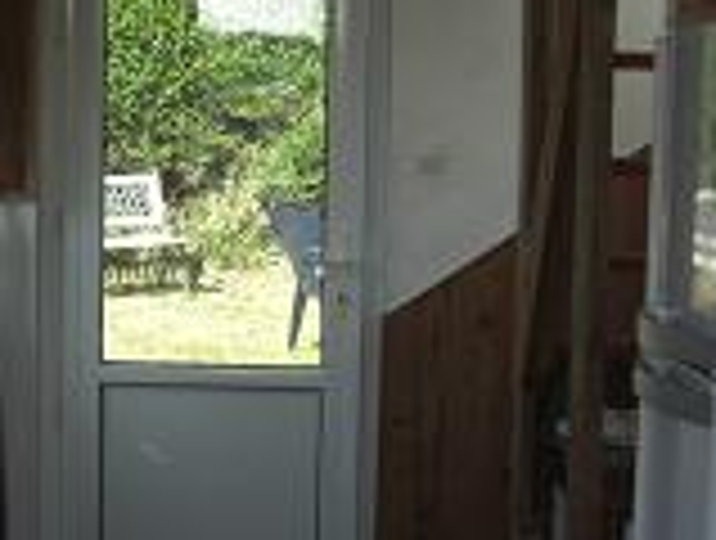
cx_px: 169
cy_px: 256
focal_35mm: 87
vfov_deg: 17.0
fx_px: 1804
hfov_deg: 22.2
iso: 80
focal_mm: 7.9
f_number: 2.8
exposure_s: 1/200
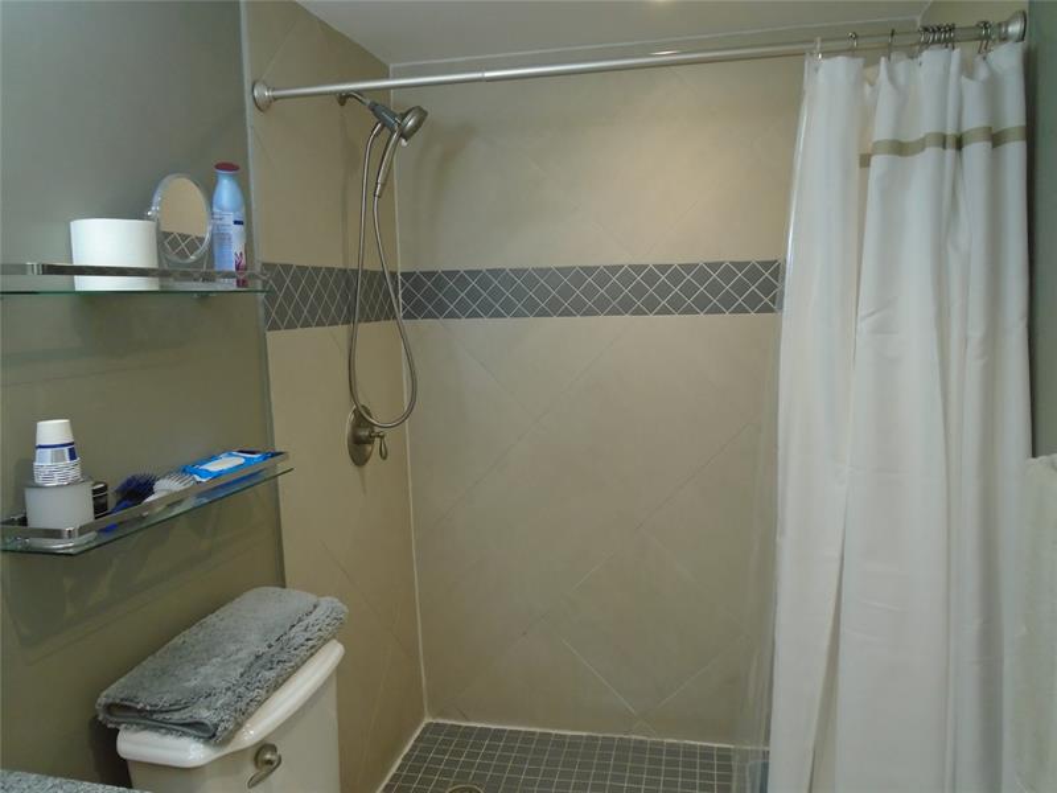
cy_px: 396
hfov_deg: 67.3
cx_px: 528
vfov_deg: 53.1
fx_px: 794
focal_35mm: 26
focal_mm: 4.6
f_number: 3.2
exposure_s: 1/30
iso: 200
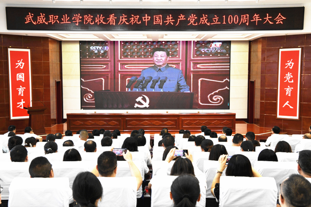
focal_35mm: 44
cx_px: 156
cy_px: 104
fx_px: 380
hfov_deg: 44.5
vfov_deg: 30.5
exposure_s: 1/60
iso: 2500
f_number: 9
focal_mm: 44
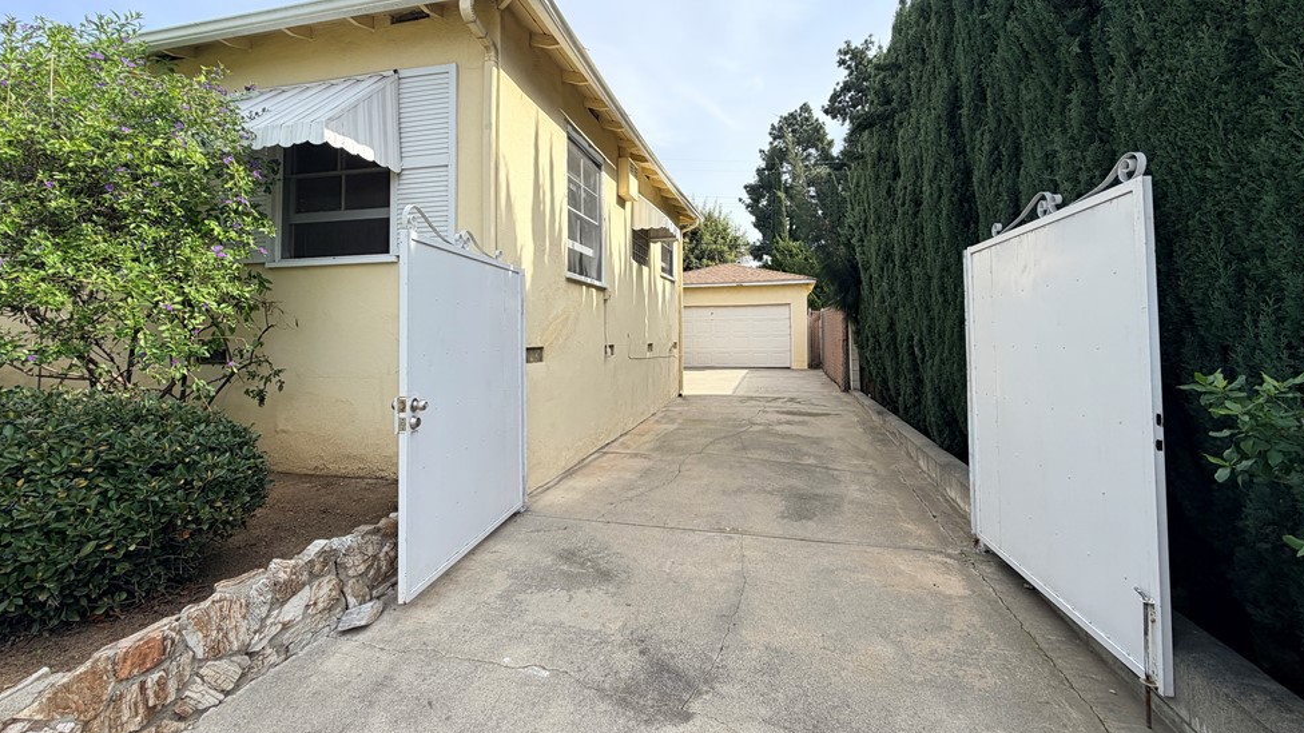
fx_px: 553
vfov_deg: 66.8
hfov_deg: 99.4
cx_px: 660
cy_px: 320
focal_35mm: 16
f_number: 2.2
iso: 32
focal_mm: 2.22
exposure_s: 1/770
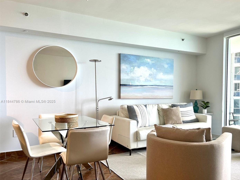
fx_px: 208
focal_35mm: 30
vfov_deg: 46.7
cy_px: 102
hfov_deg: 59.7
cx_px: 138
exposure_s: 1/120
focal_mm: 5.7
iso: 64
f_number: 1.5
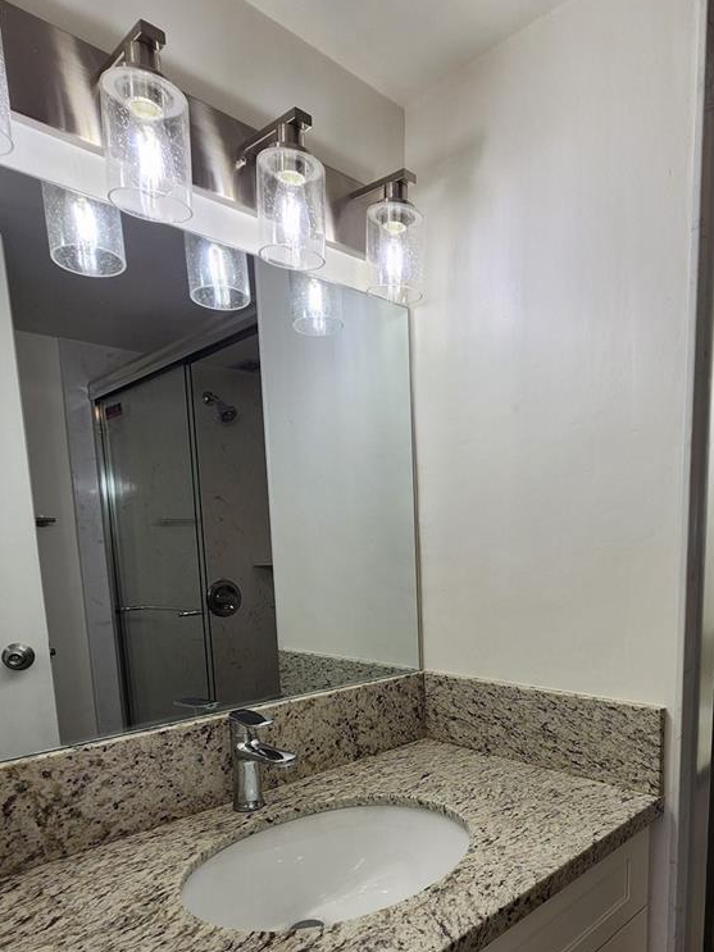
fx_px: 578
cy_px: 638
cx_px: 472
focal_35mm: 21
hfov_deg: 62.0
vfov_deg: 76.4
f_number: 2.2
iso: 50
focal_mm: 2.2
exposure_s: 1/120
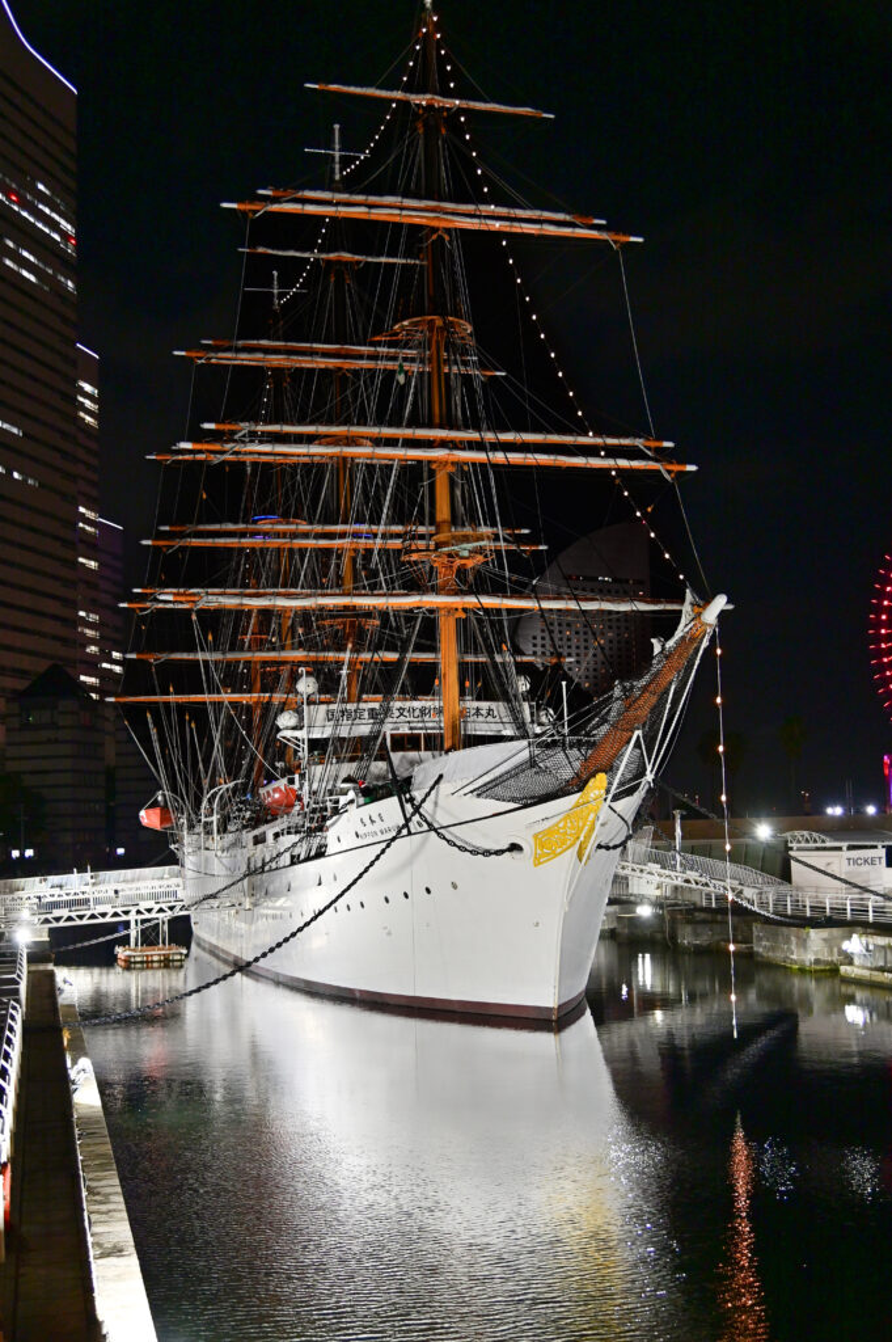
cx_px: 446
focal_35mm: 40
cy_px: 671
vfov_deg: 48.5
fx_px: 1489
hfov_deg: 33.3
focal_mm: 40
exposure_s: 1/40
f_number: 4
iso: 720
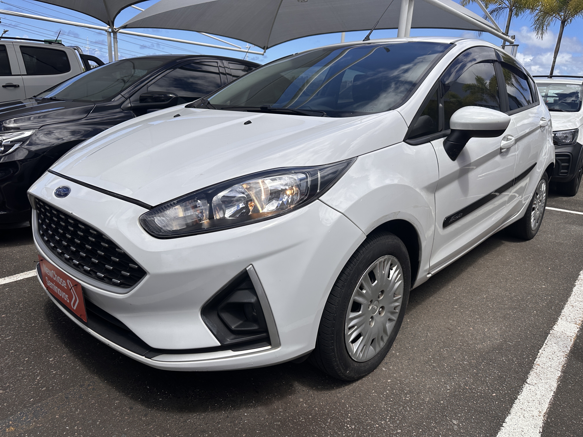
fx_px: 404
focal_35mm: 24
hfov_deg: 71.6
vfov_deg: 56.8
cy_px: 218
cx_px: 292
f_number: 1.78
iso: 80
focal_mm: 6.86
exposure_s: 1/6211
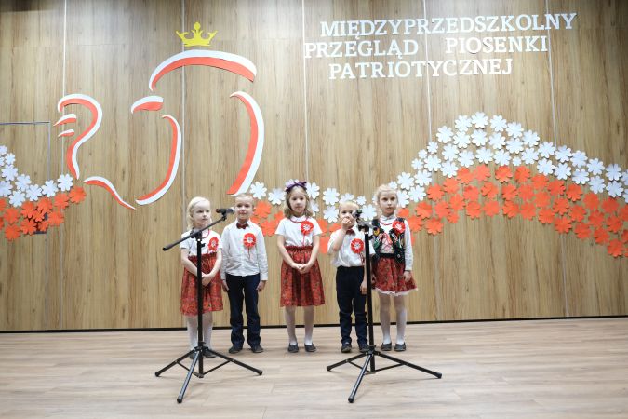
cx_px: 314
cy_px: 210
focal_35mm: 27
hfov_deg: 67.4
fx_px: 471
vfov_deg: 47.9
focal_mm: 18
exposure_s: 1/60
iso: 2500
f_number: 3.2
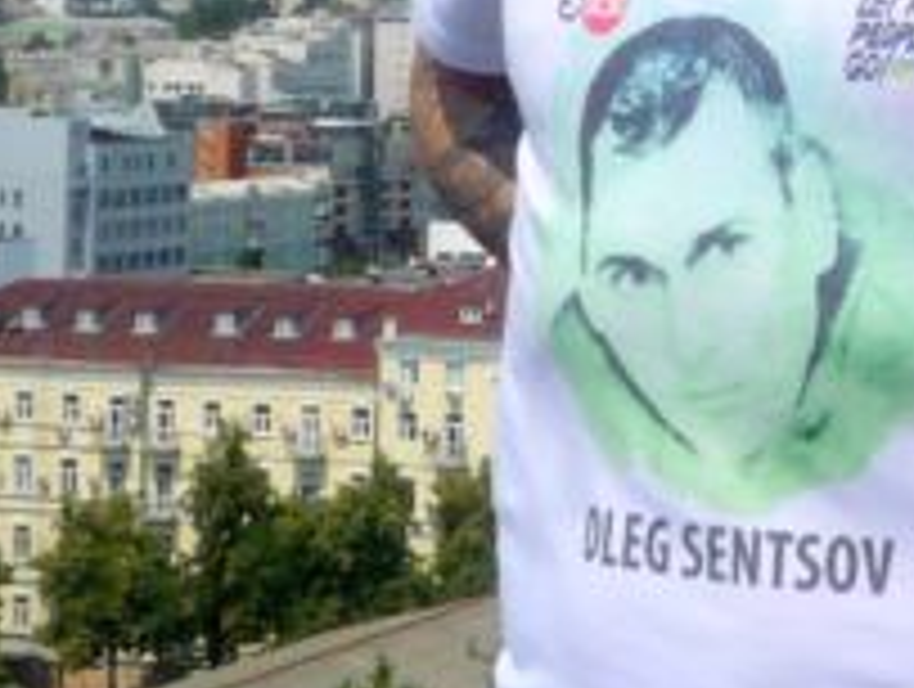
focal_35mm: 141
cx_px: 991
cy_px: -171
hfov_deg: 13.7
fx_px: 3730
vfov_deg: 10.4
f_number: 6.3
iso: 100
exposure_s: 1/640
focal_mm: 4.7
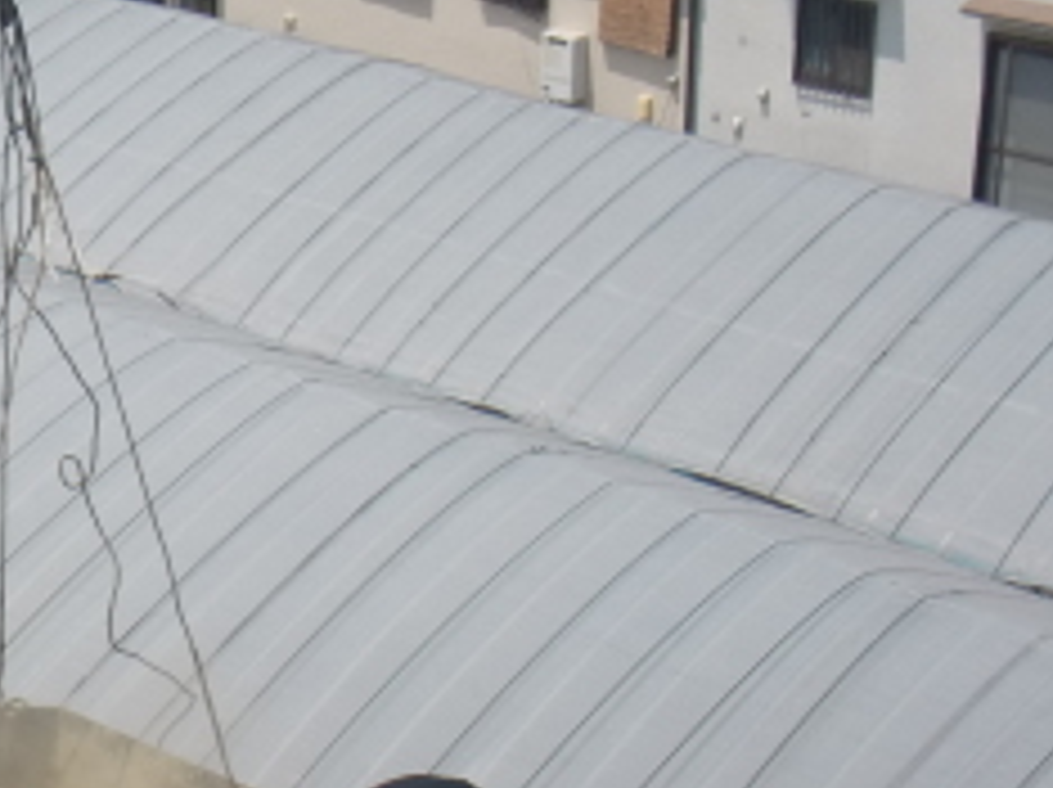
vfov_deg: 14.1
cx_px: -216
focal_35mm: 104
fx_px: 3160
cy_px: 675
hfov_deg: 18.0
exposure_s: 1/800
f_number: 3.9
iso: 64
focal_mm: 6.66
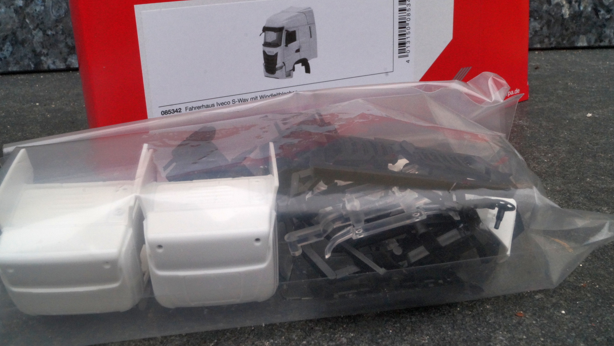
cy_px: 150
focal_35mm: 38
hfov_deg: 52.8
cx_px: 308
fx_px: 619
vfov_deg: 31.2
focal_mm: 24
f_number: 22
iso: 800
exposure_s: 1/60
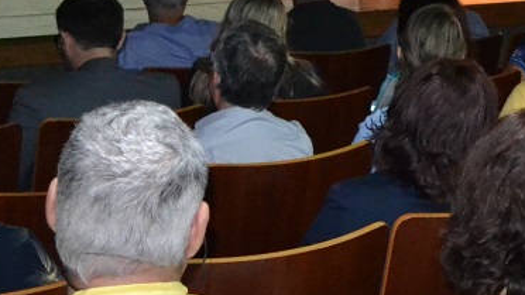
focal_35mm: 114
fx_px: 1587
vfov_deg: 10.6
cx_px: 755
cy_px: 66
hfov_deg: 17.2
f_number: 3.5
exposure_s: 1/60
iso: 3200
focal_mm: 18
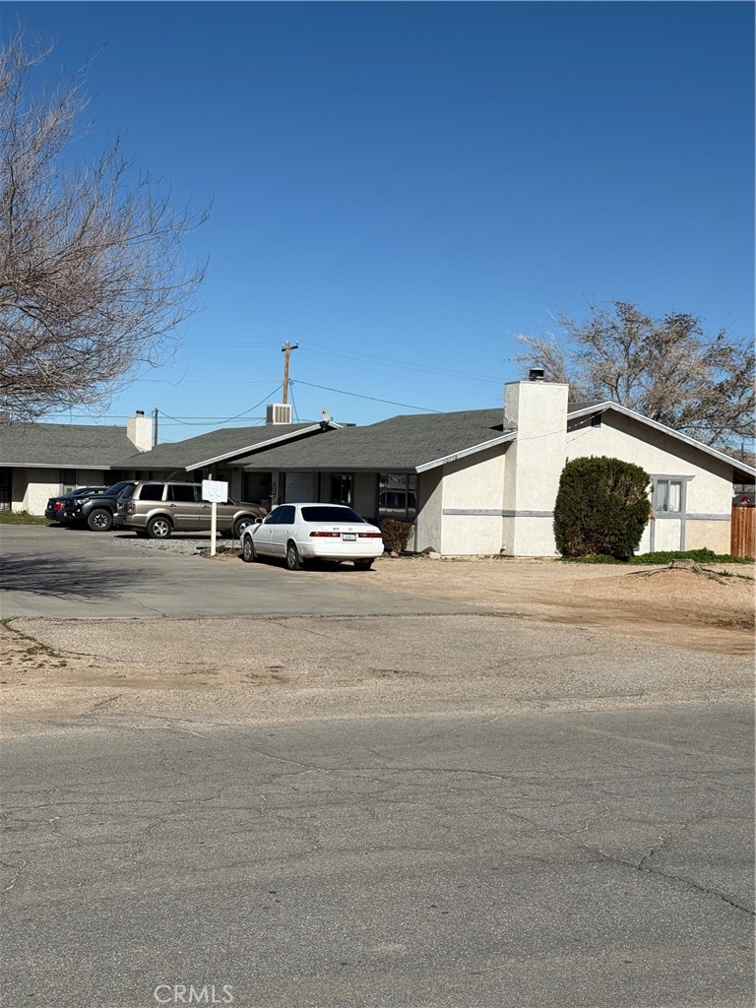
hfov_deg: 30.3
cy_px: 504
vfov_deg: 39.7
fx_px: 1398
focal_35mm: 48
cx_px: 378
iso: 64
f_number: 1.78
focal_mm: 6.76
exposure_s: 1/11364
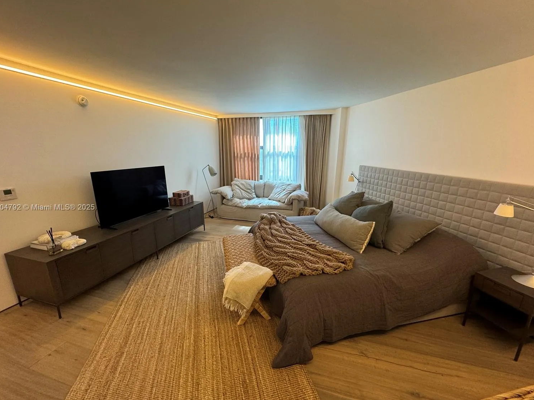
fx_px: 231
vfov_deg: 81.7
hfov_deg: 98.2
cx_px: 266
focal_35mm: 15
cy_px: 208
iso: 160
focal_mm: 2.22
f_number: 2.2
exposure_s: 1/60
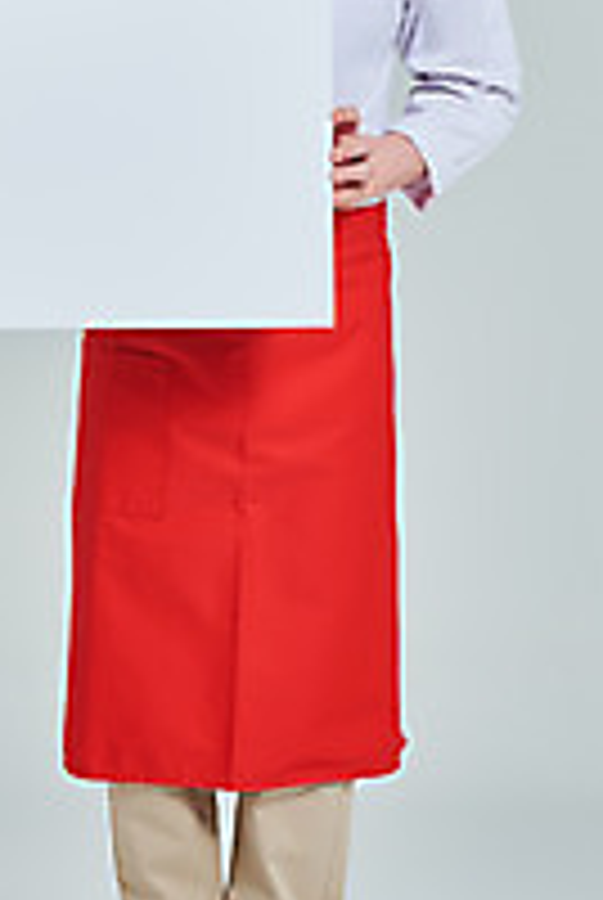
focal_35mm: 170
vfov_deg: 12.1
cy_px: 306
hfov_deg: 8.1
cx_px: 178
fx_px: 4256
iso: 100
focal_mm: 85
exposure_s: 1/125
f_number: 14
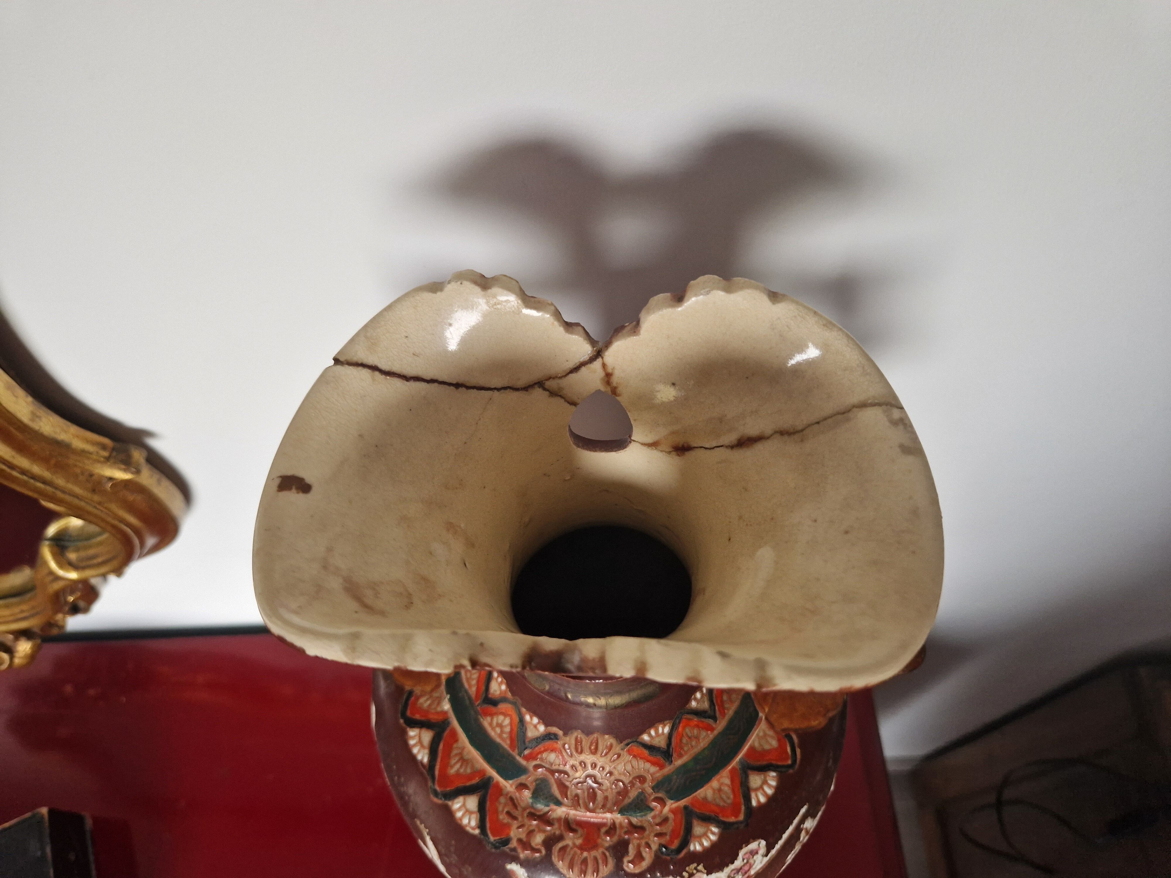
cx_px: 586
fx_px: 778
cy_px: 439
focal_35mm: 23
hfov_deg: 73.9
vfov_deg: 58.9
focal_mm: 5.4
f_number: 1.8
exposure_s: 1/100
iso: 250
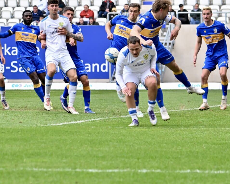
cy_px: 61
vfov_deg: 5.1
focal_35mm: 302
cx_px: 212
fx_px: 2056
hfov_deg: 6.4
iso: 1800
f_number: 5
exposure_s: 1/1600
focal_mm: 150
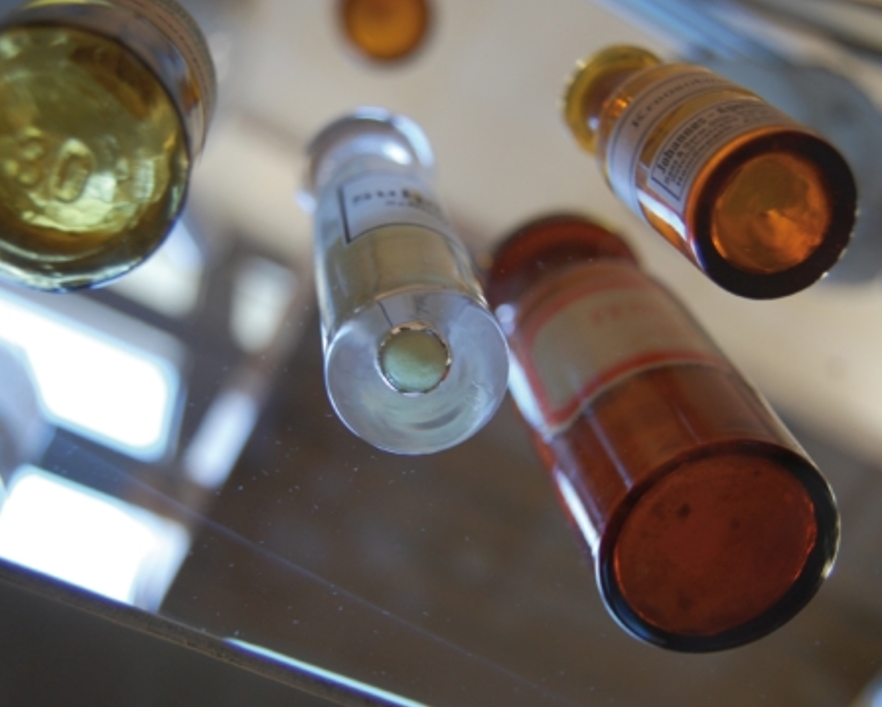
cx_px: 397
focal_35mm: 45
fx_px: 1175
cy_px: 354
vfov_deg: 33.5
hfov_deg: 41.1
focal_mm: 26
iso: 400
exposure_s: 1/40
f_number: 4.2
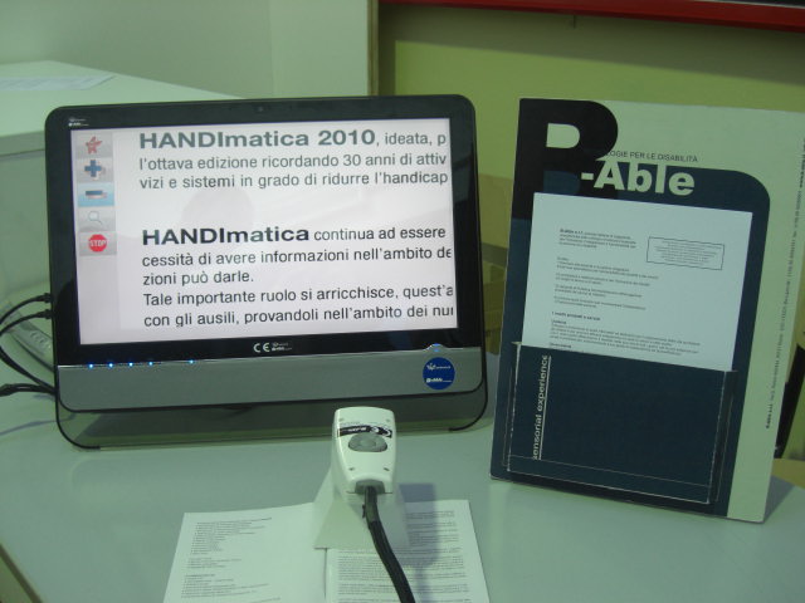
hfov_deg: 49.0
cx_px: 402
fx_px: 884
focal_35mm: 38
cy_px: 302
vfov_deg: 37.7
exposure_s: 1/60
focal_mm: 7.9
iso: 200
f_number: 2.8
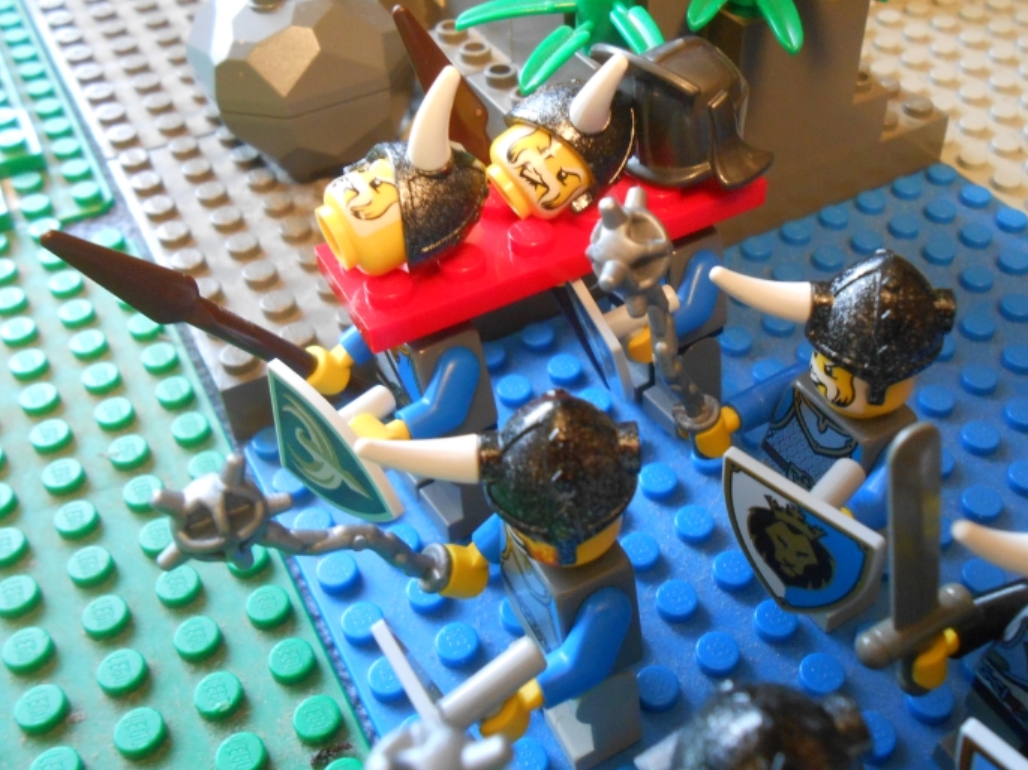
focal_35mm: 35
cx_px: 593
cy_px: 348
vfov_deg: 40.6
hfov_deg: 52.4
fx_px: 1039
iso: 400
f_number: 3.8
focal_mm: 5.3
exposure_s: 1/3
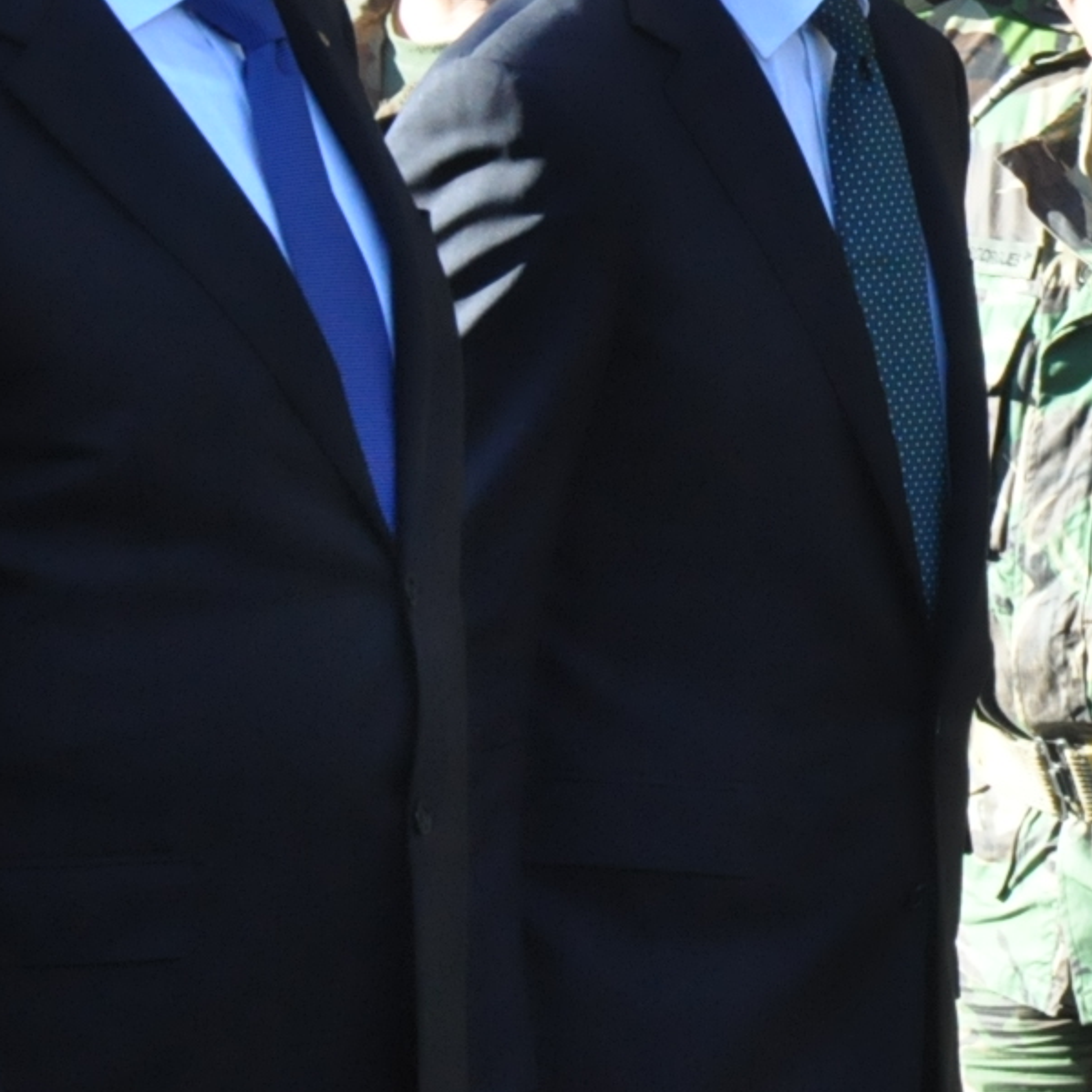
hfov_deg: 3.7
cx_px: 1413
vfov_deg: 3.7
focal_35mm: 479
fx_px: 17079
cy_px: 95
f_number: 10
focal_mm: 105
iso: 1600
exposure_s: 1/400
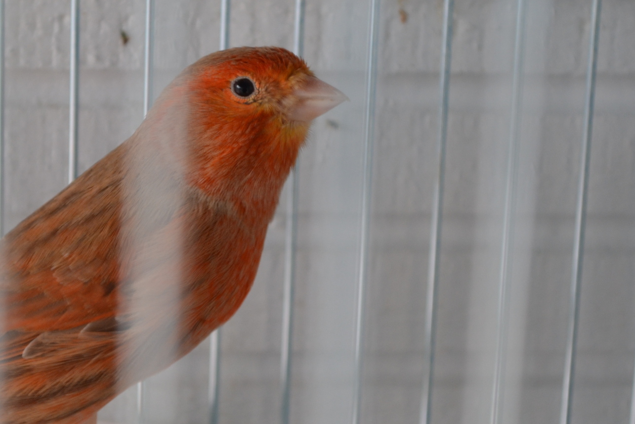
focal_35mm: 148
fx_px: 2609
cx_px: 209
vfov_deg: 9.3
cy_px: 232
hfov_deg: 13.9
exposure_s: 1/30
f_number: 5.6
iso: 400
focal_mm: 55
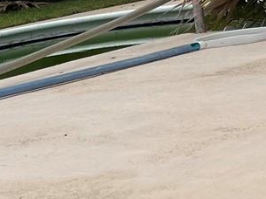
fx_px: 1053
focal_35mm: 137
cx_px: -250
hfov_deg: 12.8
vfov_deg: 10.8
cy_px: 79
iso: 50
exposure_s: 1/5076
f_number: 1.5
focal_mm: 5.7
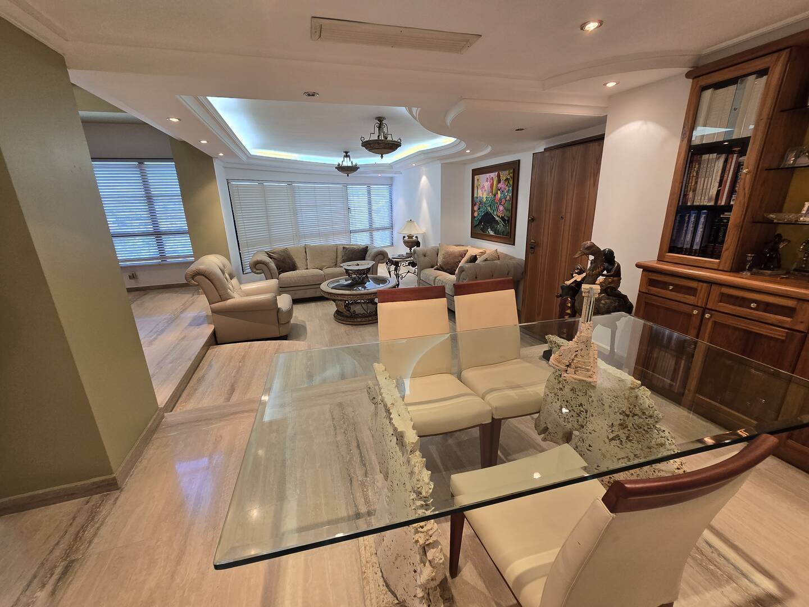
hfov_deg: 106.2
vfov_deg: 89.9
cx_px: 404
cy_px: 304
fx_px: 304
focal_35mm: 13
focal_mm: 2.2
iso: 125
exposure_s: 1/60
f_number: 2.2
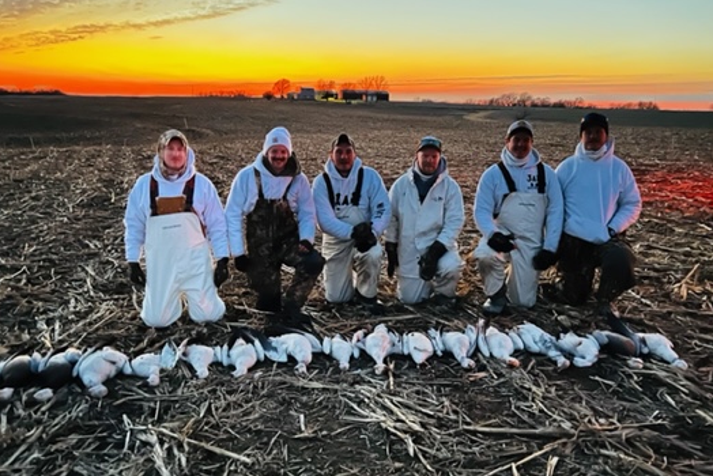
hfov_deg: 57.2
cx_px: 361
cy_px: 258
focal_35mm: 33
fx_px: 654
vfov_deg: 40.0
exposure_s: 1/9
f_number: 1.5
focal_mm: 5.7
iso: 3200
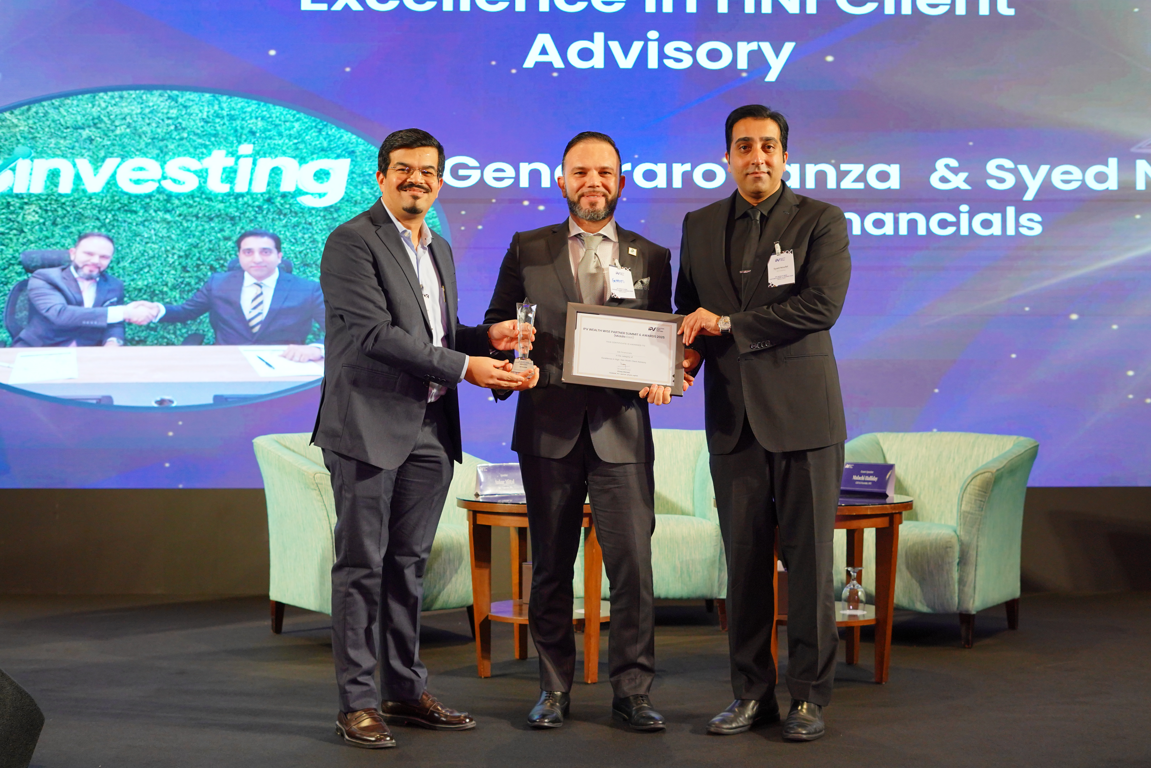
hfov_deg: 39.6
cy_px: 384
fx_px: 1598
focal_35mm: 50
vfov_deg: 27.0
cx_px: 576
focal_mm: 50
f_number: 4
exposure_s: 1/160
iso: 1600
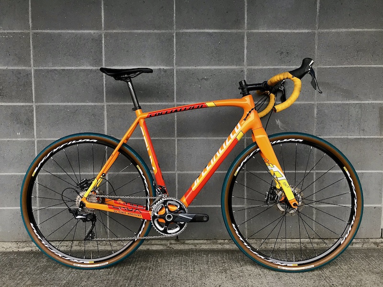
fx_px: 310
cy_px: 144
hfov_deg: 63.4
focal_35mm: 28
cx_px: 192
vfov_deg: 49.7
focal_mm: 3.99
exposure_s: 1/31
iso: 25
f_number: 1.8
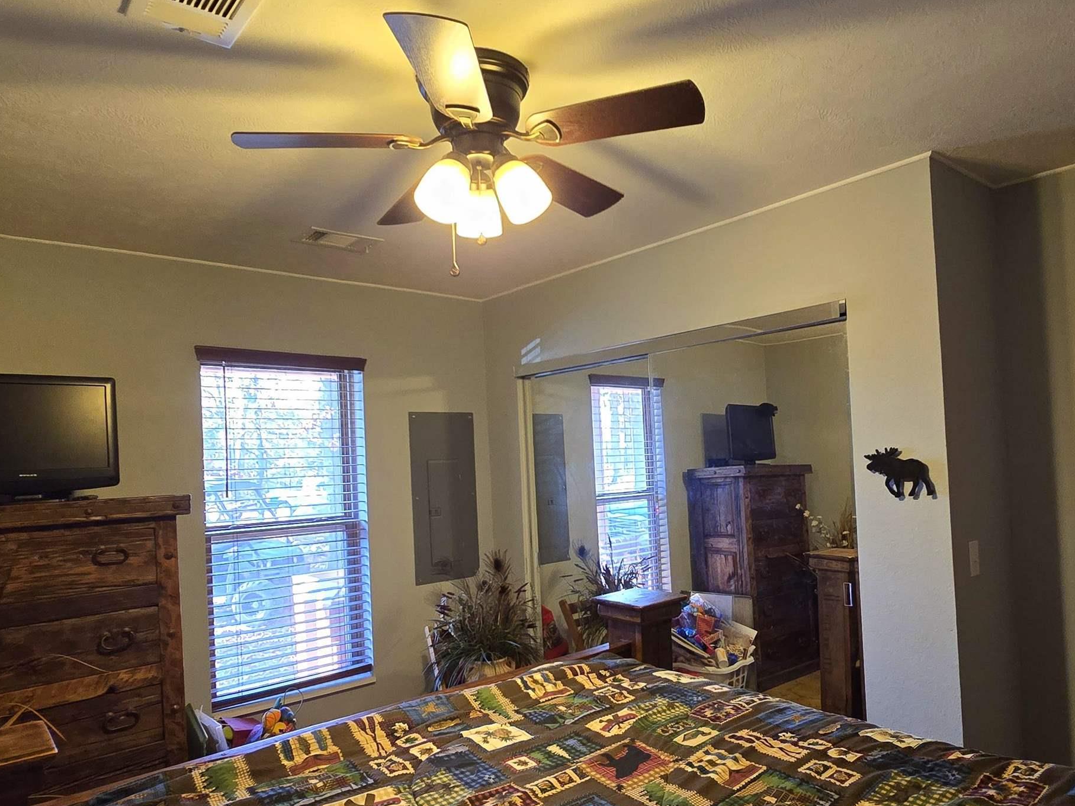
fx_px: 683
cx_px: 573
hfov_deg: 76.3
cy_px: 453
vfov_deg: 60.9
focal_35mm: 22
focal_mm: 2.2
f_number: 2.2
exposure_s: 1/60.2
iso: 400
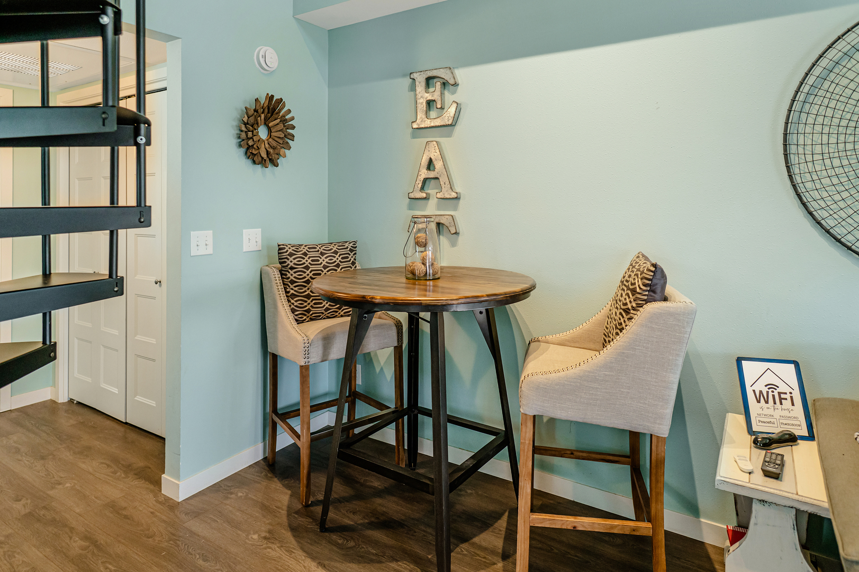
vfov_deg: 61.9
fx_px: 477
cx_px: 430
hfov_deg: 84.0
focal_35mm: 20
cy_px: 286
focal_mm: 20
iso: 900
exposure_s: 1/100
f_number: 2.8
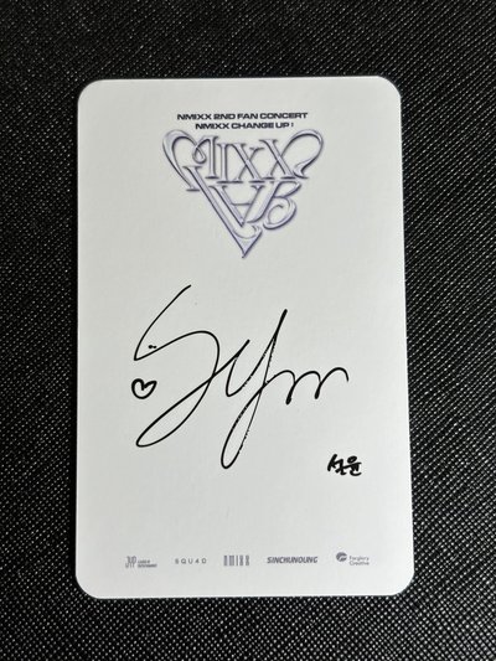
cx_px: 248
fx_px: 993
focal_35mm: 52
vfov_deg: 36.8
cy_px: 330
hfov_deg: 28.0
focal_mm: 5.96
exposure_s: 1/120
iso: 50
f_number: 1.6
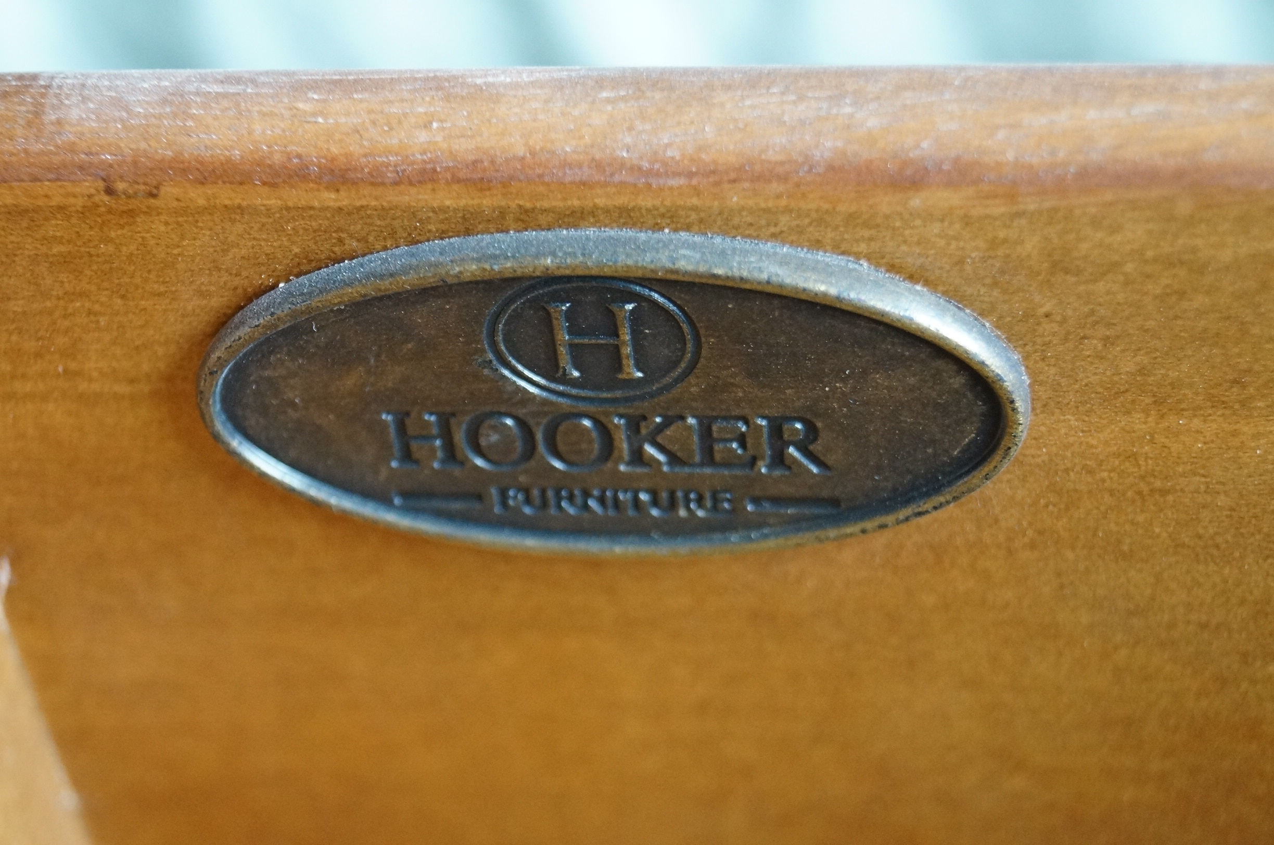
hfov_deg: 27.0
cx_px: 637
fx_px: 2650
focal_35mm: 75
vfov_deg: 18.1
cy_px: 422
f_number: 5.6
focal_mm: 50
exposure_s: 1/80
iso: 2000
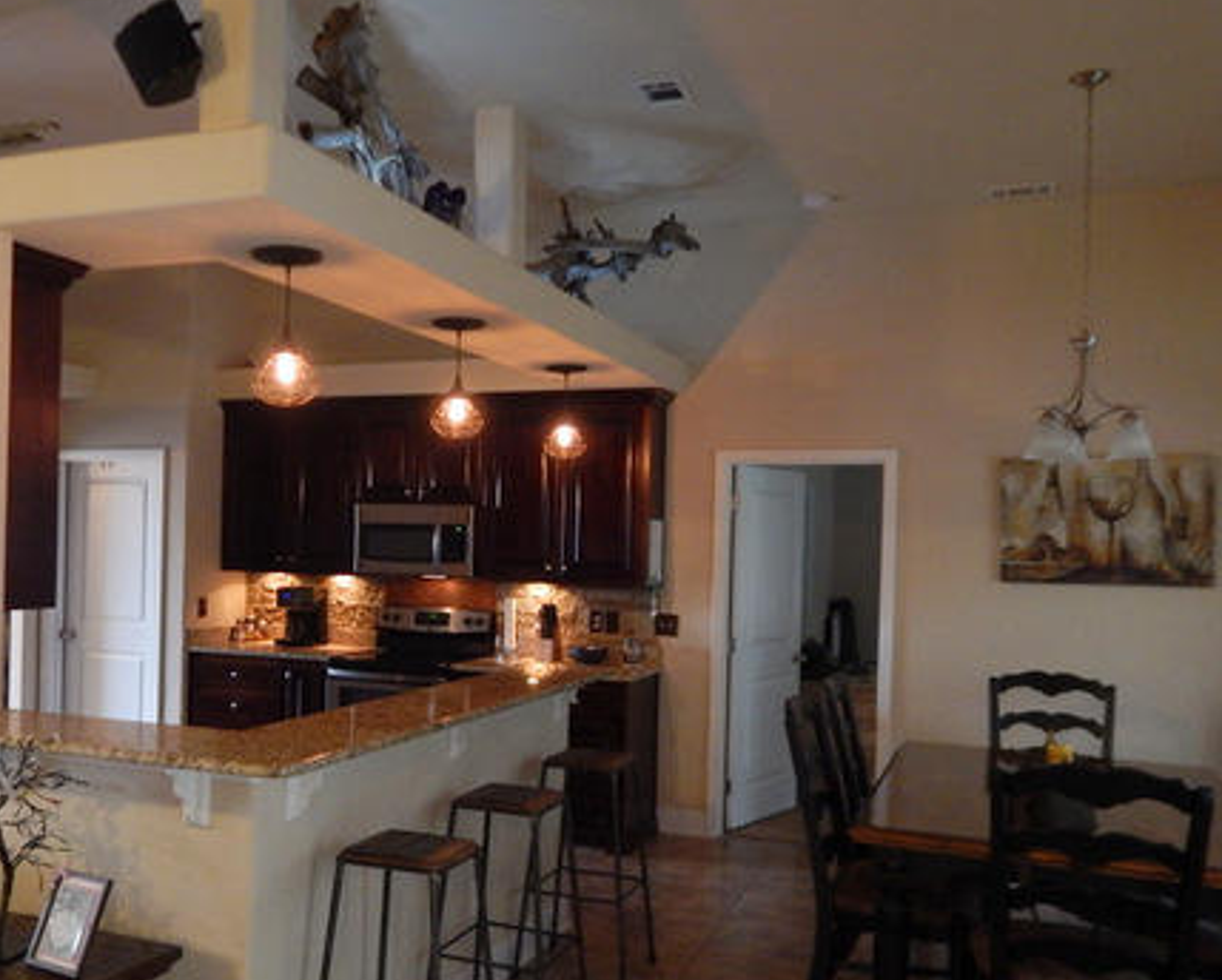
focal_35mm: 32
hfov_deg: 55.1
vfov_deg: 45.8
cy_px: 547
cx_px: 473
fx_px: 1158
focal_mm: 4
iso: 400
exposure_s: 1/20
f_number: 3
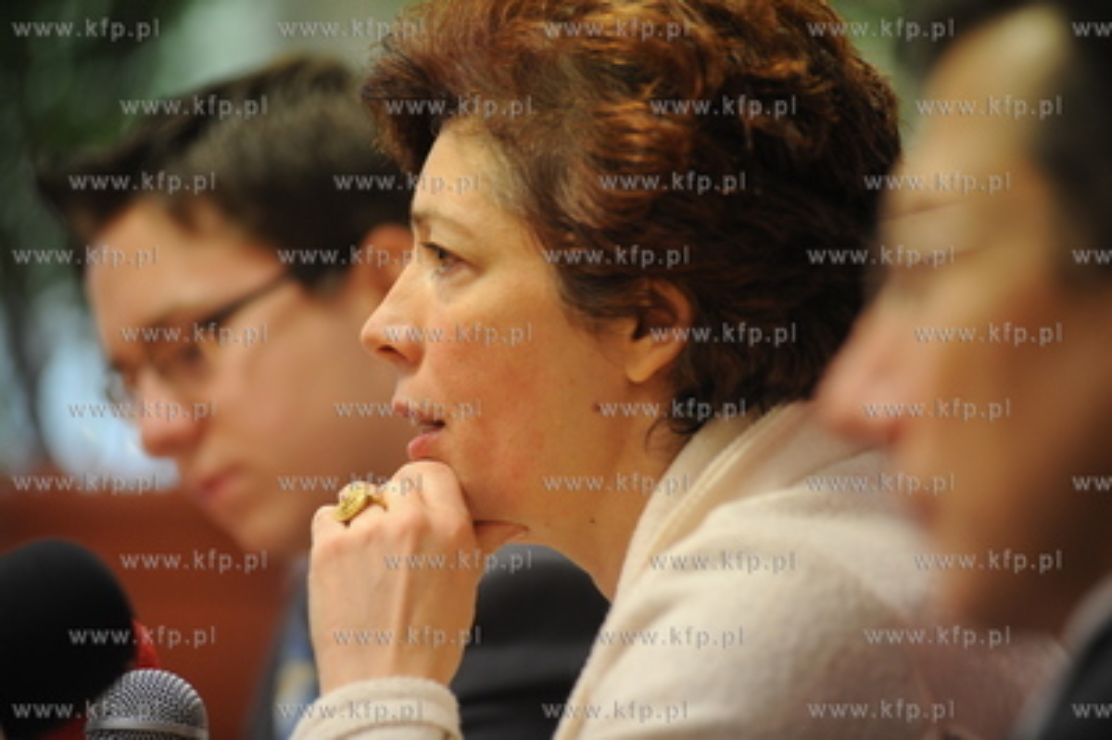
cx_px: 556
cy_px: 370
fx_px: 5247
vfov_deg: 8.1
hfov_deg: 12.1
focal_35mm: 170
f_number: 2.8
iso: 1600
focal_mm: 170
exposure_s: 1/200
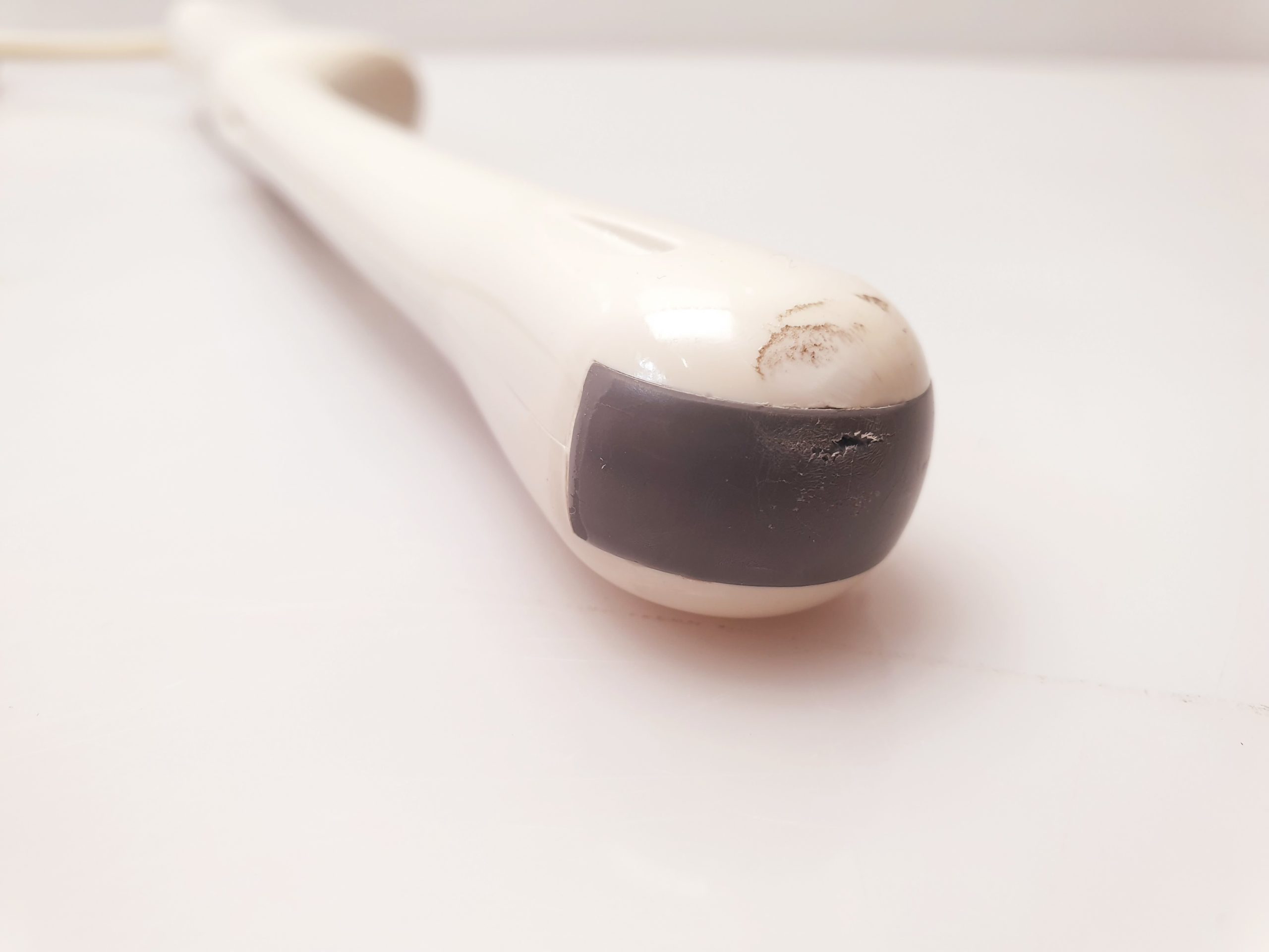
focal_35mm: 26
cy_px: 476
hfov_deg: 67.3
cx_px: 634
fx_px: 953
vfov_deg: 53.1
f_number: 2.4
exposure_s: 1/50
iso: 80
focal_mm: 4.3
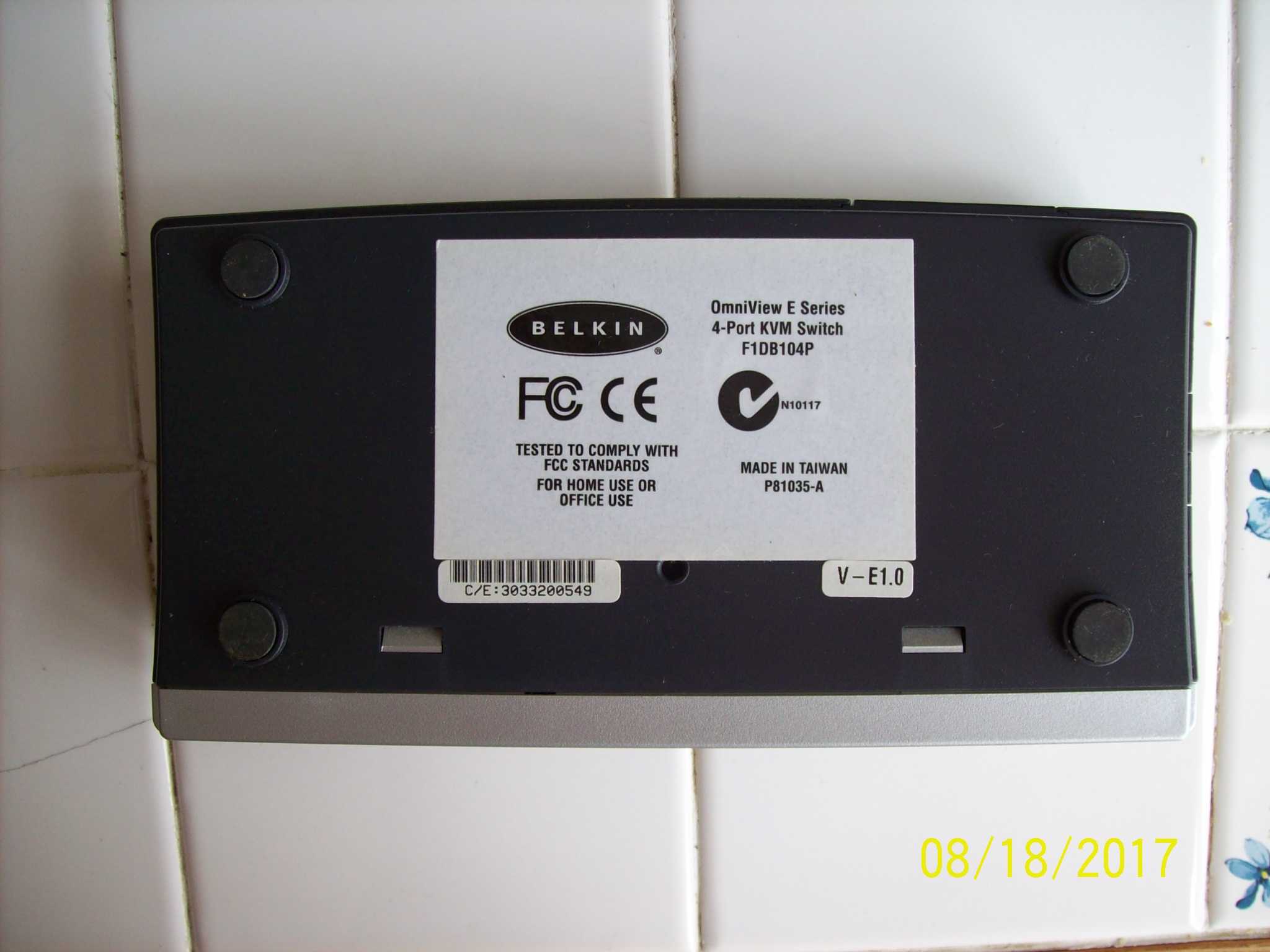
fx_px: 1321
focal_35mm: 36
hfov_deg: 51.4
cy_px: 476
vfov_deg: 39.7
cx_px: 635
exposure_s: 1/91.1
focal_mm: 6
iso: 80
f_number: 2.7
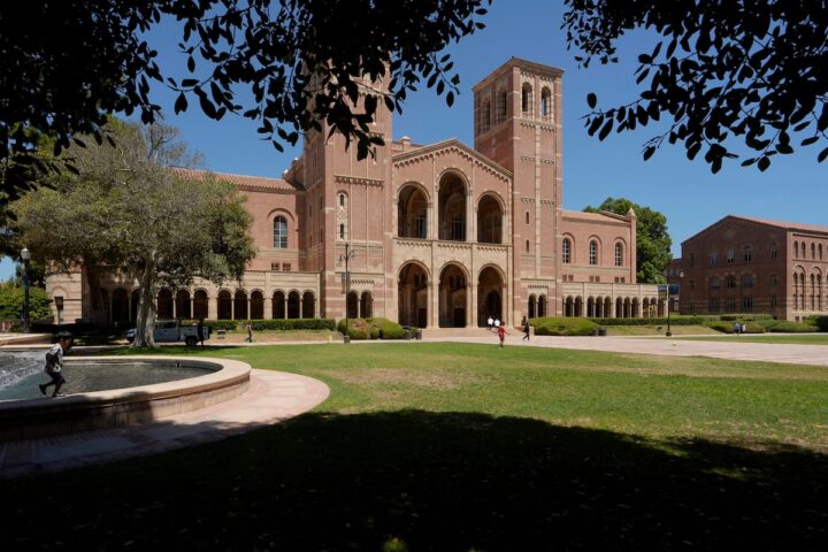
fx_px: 391
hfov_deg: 93.3
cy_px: 276
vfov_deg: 70.4
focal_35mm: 17
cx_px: 414
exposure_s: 1/320
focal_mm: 17
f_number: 13
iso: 250
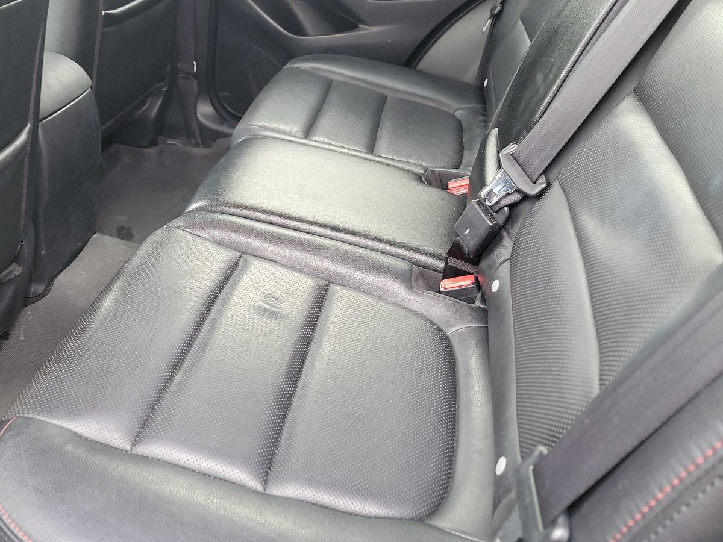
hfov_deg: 56.4
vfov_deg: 43.9
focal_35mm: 32
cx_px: 290
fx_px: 668
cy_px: 209
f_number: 1.8
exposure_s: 1/59
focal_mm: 6.7
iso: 357
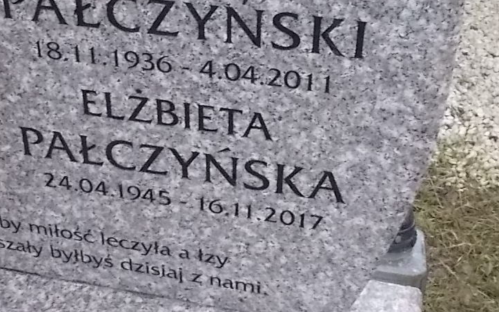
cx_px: 205
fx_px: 830
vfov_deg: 21.3
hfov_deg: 33.4
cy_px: 119
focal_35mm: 61
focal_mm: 4.6
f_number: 3.2
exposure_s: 1/100
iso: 400
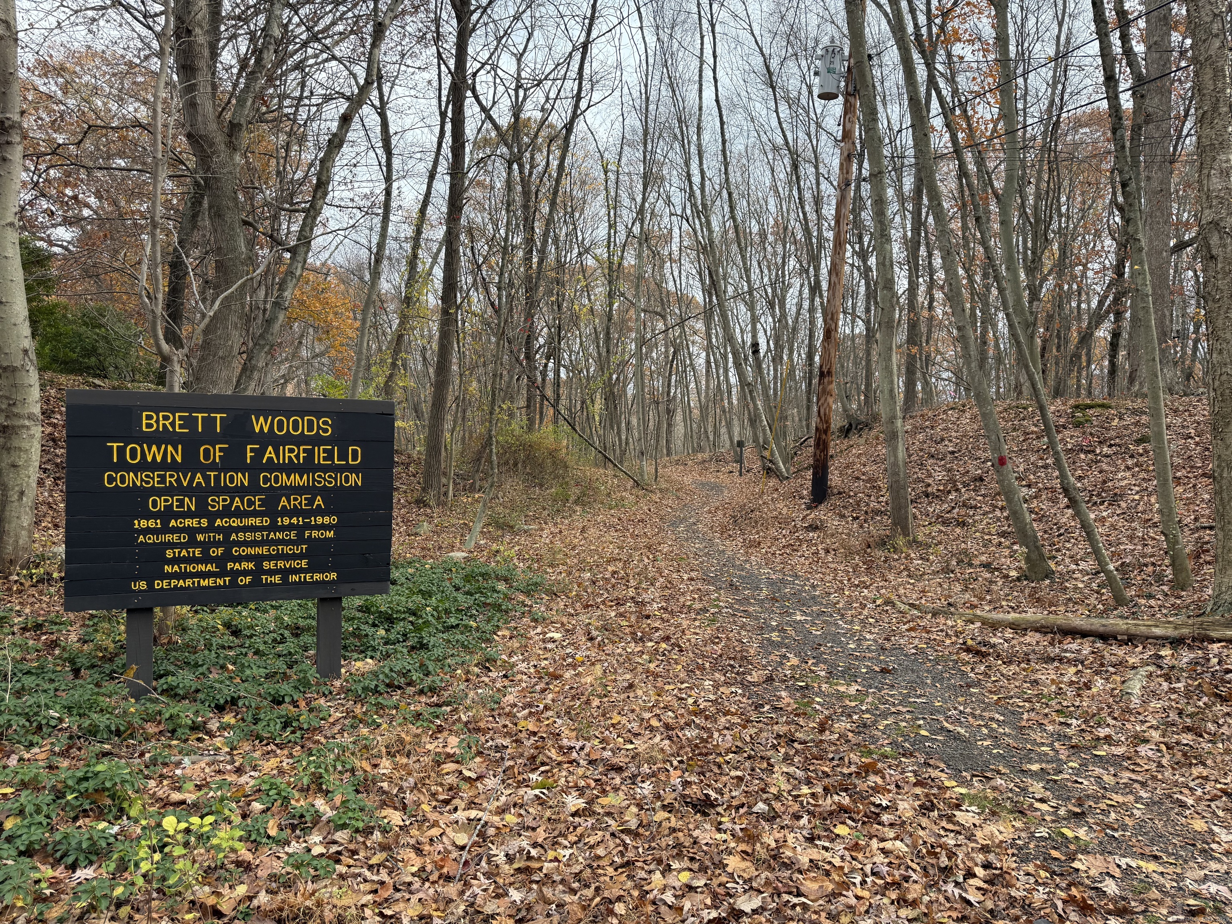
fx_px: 854
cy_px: 462
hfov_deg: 71.6
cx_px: 616
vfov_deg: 56.8
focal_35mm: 24
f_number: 1.78
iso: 100
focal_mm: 6.76
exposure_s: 1/708
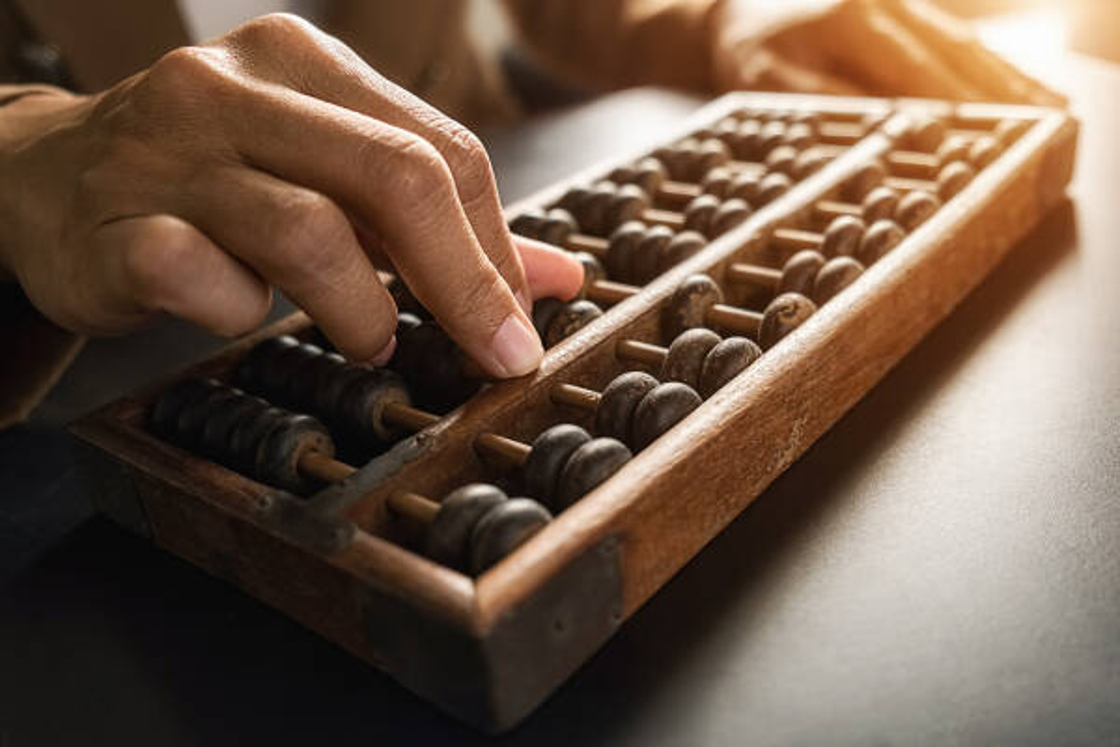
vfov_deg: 41.1
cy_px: 374
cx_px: 560
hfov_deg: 58.7
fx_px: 995
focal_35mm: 32
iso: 500
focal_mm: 21.4
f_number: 3.6
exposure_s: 1/60
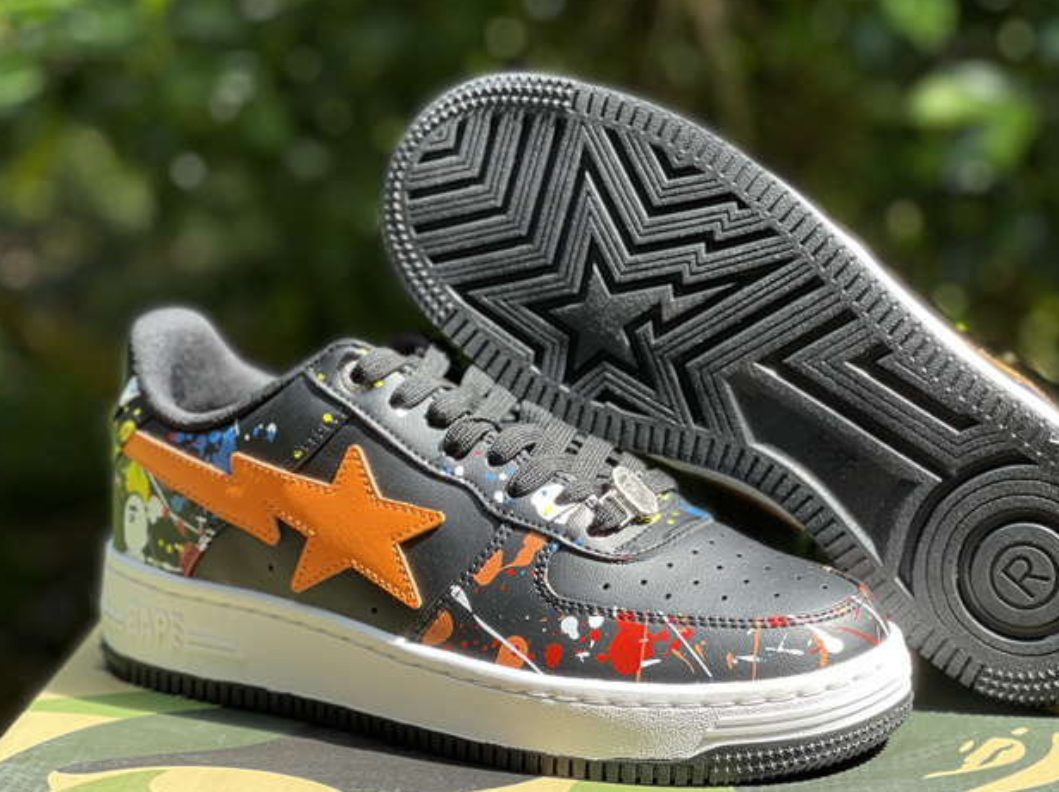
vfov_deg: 19.1
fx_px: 2353
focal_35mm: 77
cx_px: 601
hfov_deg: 25.3
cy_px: 451
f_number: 2.2
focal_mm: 7.5
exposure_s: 1/121
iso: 20
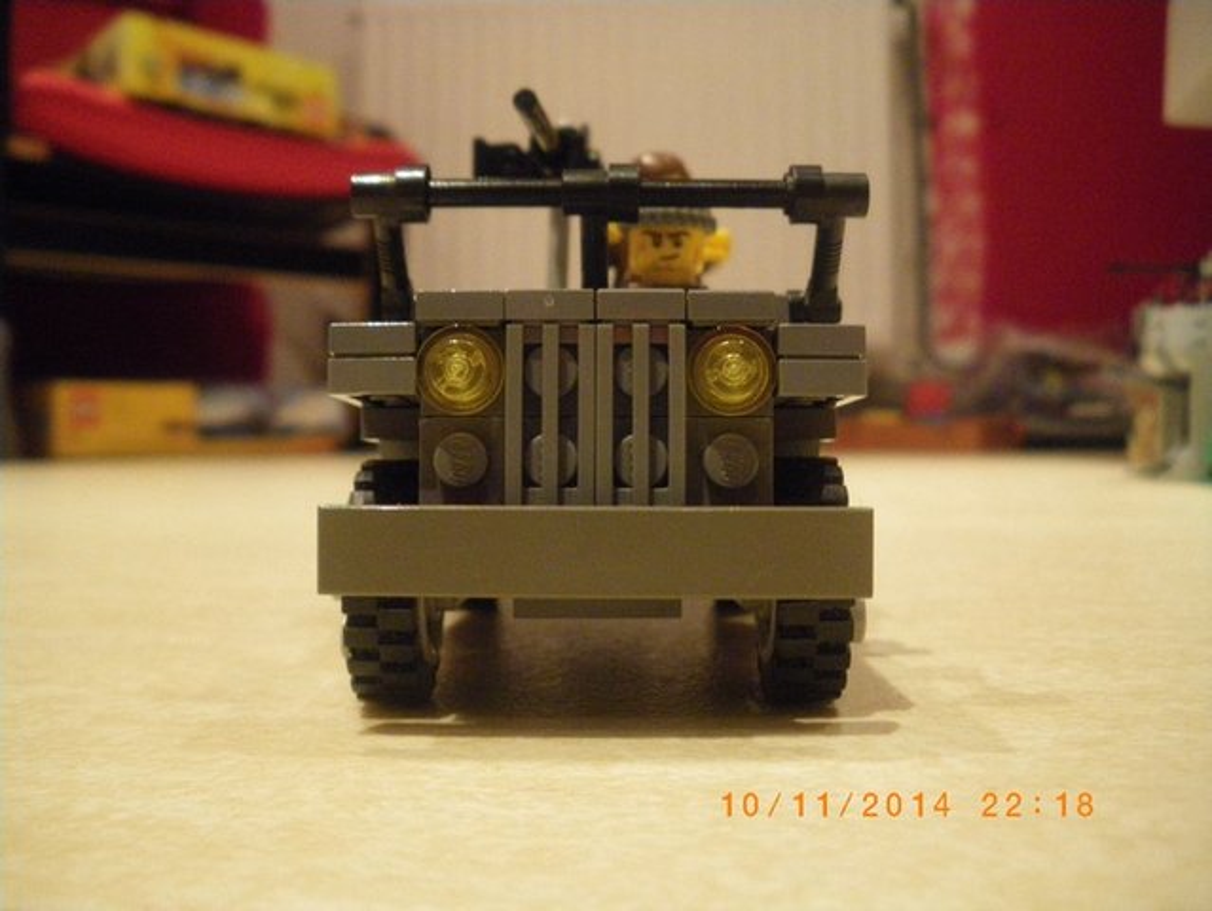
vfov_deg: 39.7
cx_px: 606
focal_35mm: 36
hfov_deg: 51.3
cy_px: 456
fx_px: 1261
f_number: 3.5
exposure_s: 1/8
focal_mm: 6.3
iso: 800
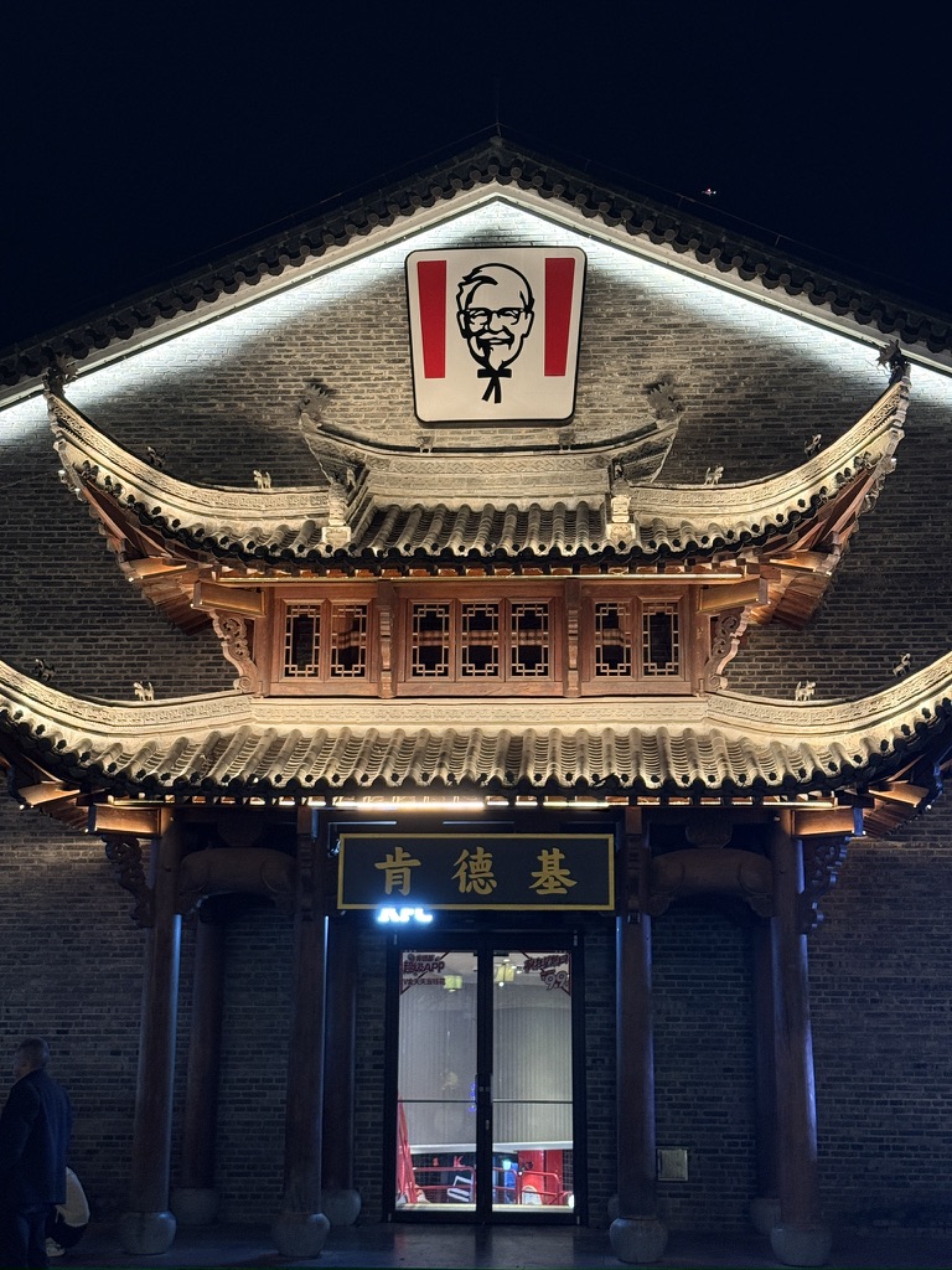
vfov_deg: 39.7
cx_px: 476
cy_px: 635
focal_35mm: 48
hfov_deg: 30.3
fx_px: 1760
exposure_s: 1/33
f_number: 1.78
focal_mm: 6.76
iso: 250
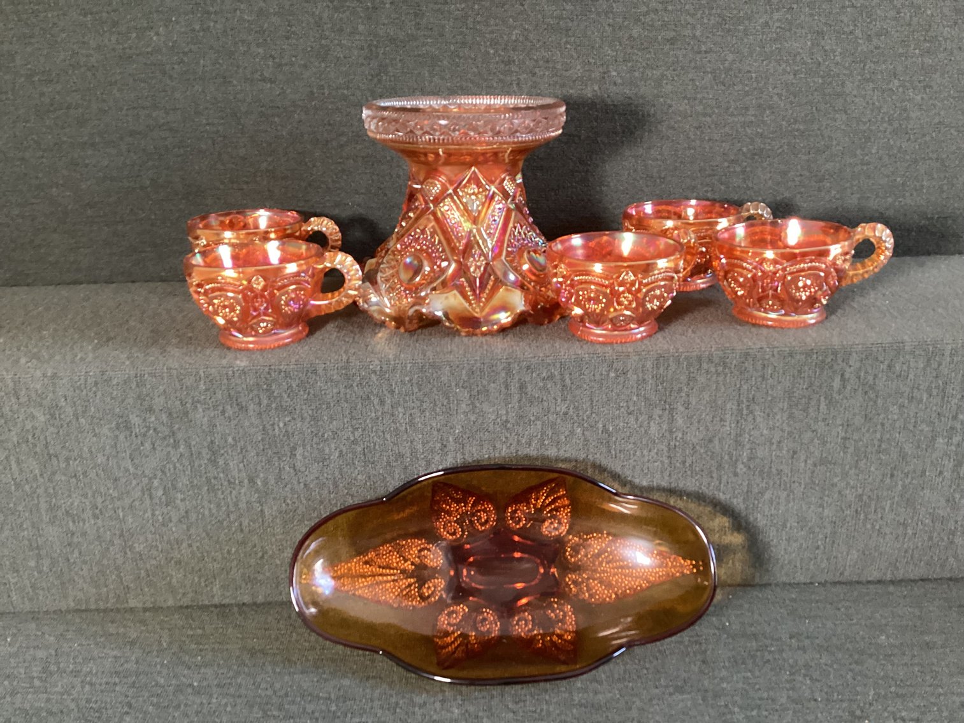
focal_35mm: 31
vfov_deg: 45.4
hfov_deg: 58.3
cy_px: 362
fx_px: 863
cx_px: 482
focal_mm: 3.3
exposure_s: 1/33
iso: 400
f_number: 2.4
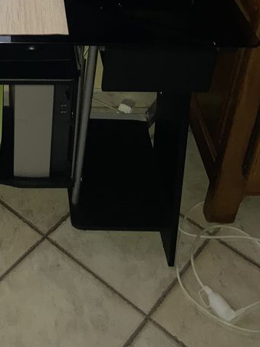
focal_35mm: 62
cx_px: 23
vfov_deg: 28.6
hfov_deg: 23.0
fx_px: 621
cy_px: -25
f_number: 1.8
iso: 125
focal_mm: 3.99
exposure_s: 1/4
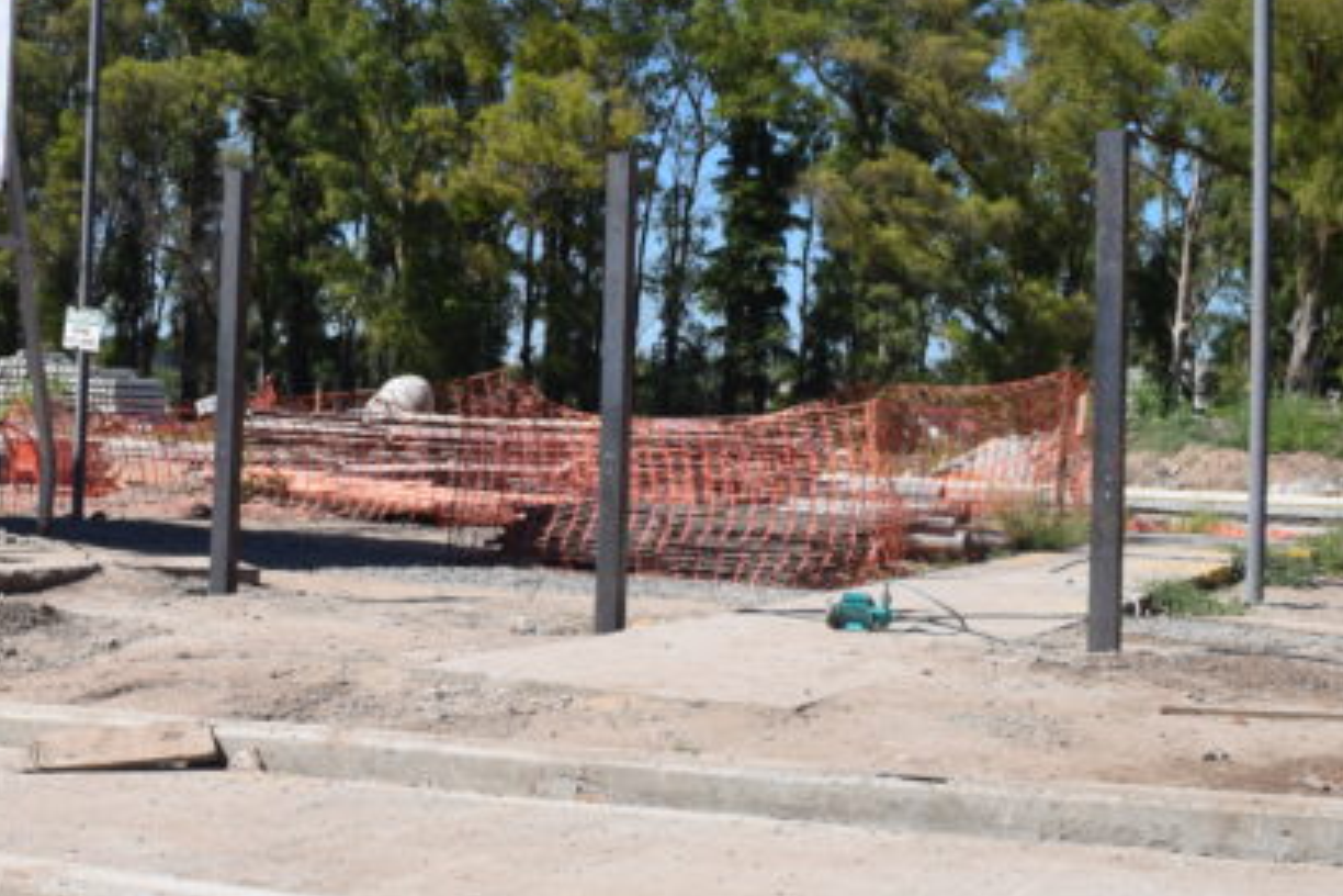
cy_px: 328
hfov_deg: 35.4
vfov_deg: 25.4
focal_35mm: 53
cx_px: 138
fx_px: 1977
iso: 200
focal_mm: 18
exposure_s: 1/320
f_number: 9
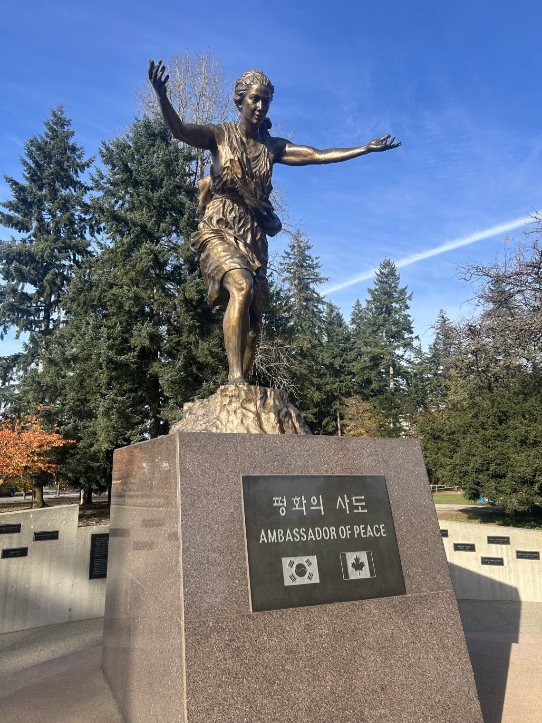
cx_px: 271
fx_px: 543
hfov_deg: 53.1
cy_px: 362
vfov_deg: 67.3
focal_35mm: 26
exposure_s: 1/1934
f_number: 1.5
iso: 50
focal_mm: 5.7
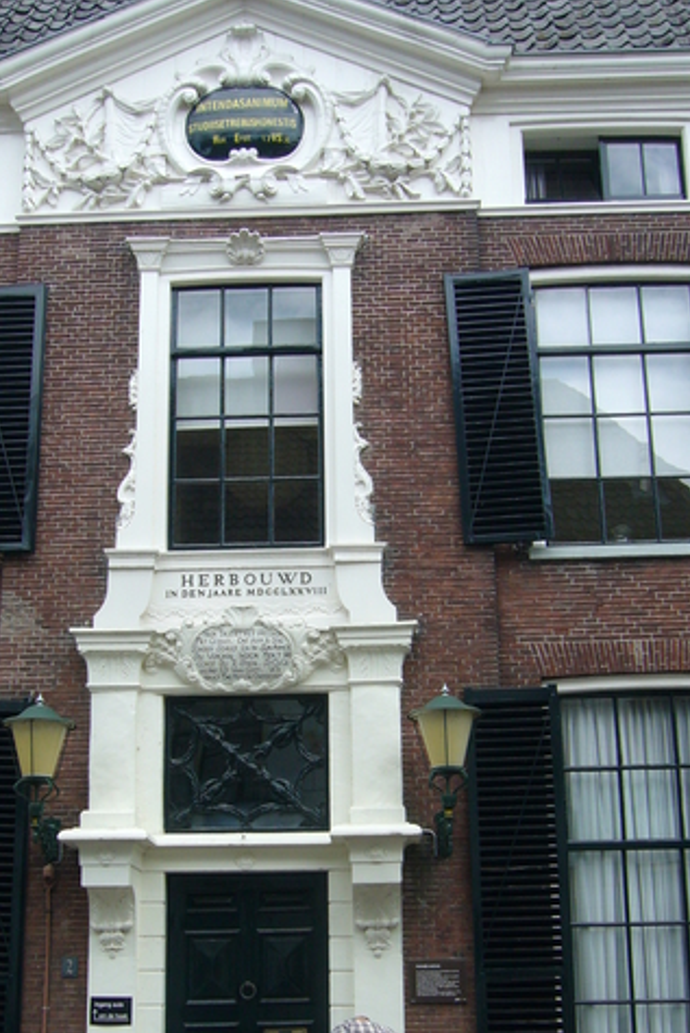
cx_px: 296
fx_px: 1321
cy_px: 639
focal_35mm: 46
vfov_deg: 42.4
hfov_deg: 29.2
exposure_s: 1/250
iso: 100
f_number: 5.6
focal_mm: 5.8
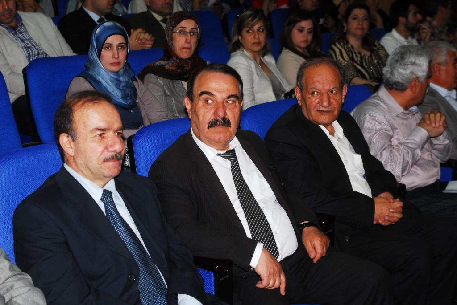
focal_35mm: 57
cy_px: 152
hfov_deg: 35.0
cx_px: 228
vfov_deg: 23.8
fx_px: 724
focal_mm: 38
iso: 500
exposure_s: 1/60
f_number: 4.5
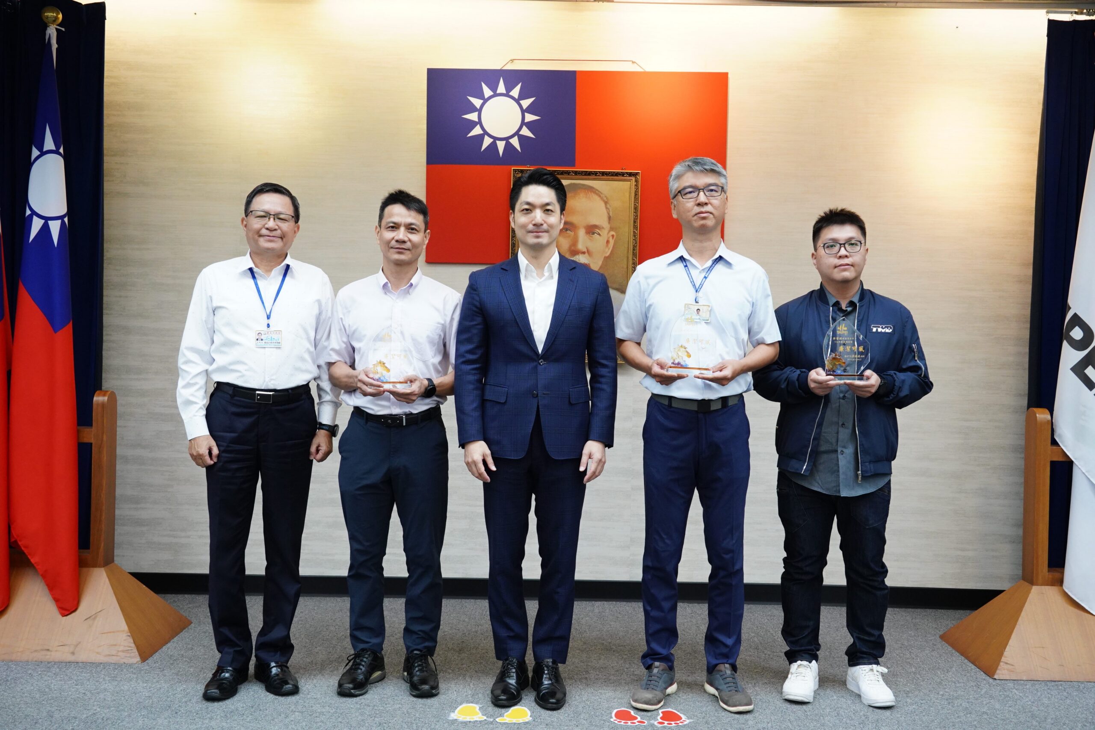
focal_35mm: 35
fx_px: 1065
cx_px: 548
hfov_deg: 54.4
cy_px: 365
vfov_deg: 37.9
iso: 3200
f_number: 5.6
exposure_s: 1/160
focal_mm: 35
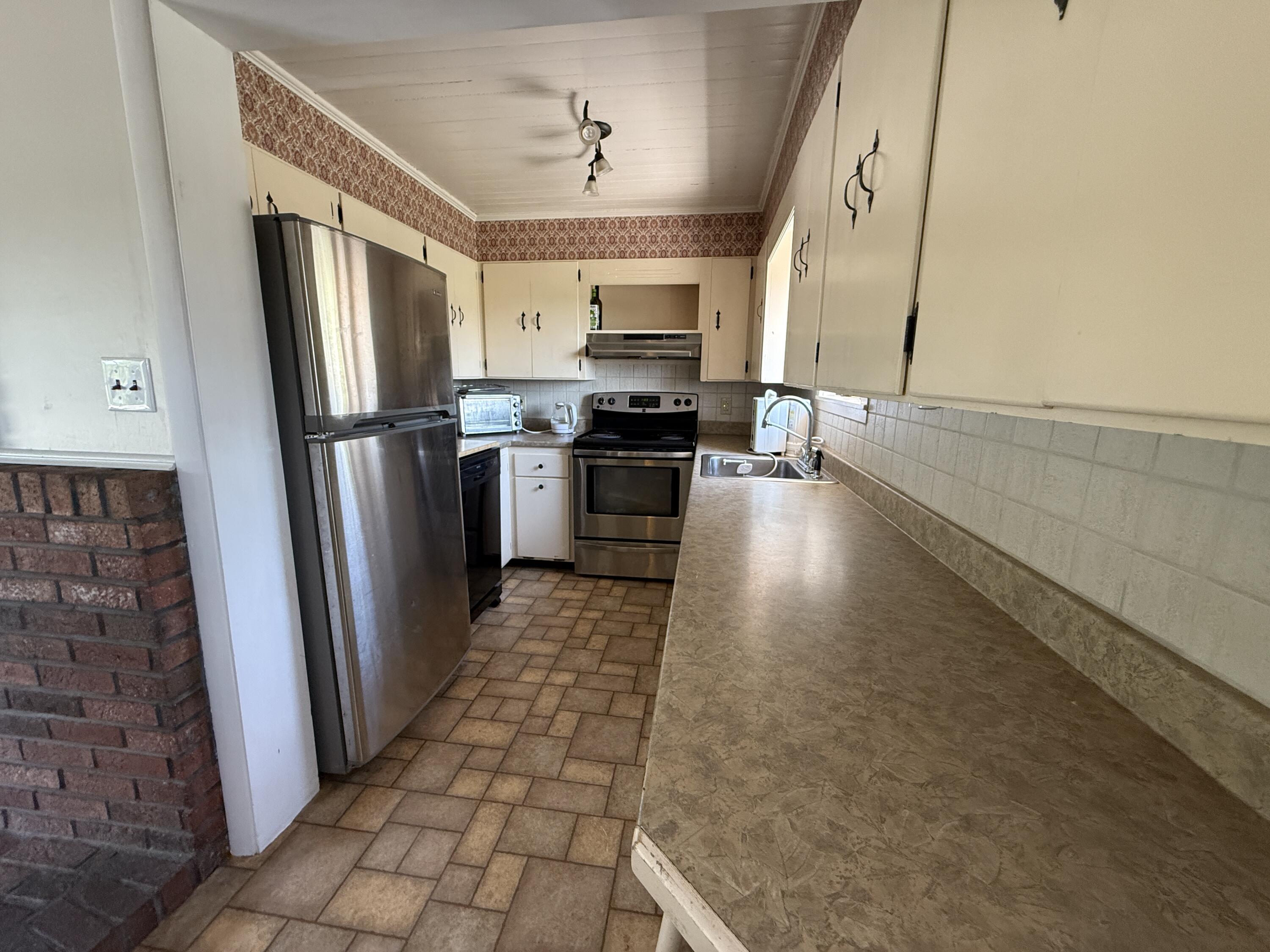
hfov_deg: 102.1
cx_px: 635
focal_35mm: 14
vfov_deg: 85.7
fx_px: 514
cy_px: 476
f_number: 2.2
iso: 320
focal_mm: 2.22
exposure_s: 1/60
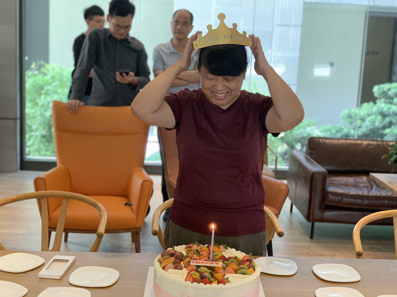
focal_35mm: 52
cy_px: 148
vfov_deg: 28.0
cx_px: 198
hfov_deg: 36.8
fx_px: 596
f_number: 2.4
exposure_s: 1/50
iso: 250
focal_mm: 6
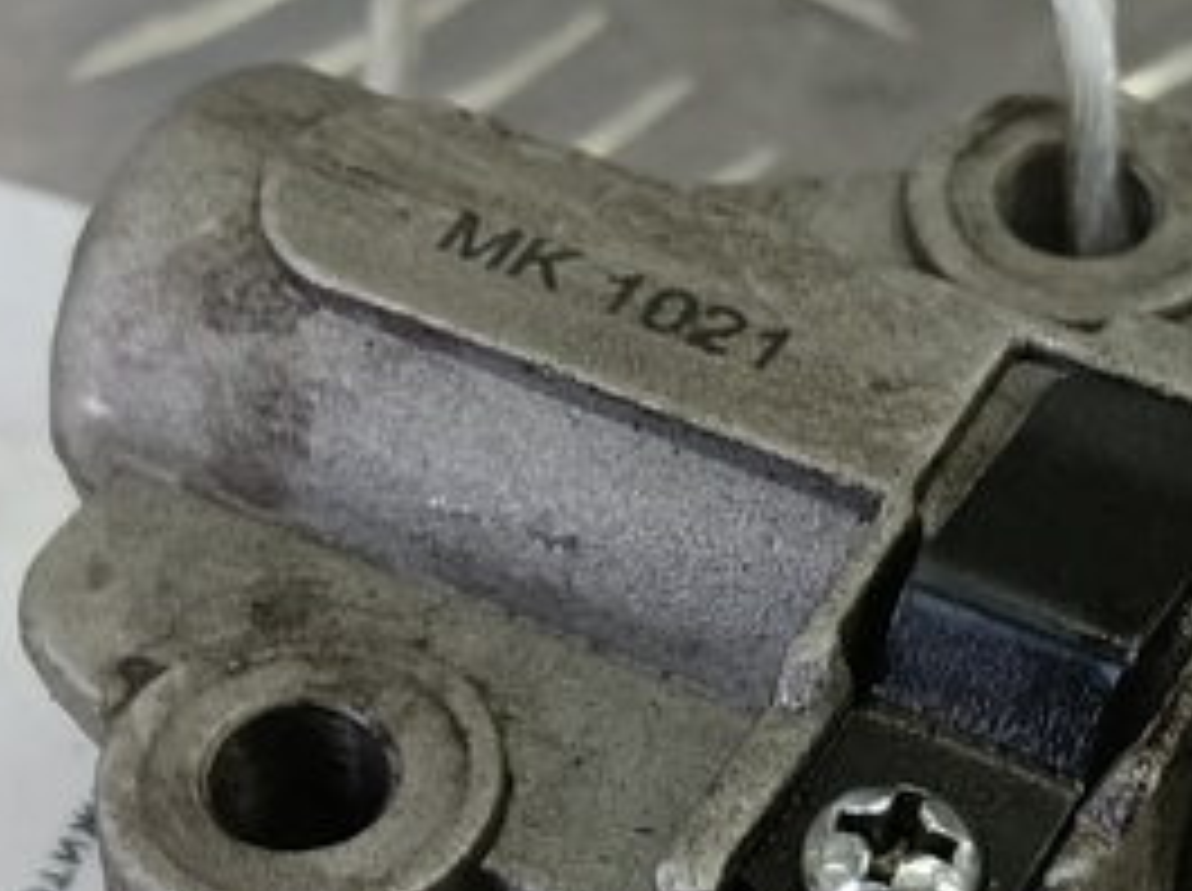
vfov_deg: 16.5
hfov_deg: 21.7
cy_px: 670
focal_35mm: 89
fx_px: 3061
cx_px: 994
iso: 93
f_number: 1.6
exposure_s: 1/50
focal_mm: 4.11
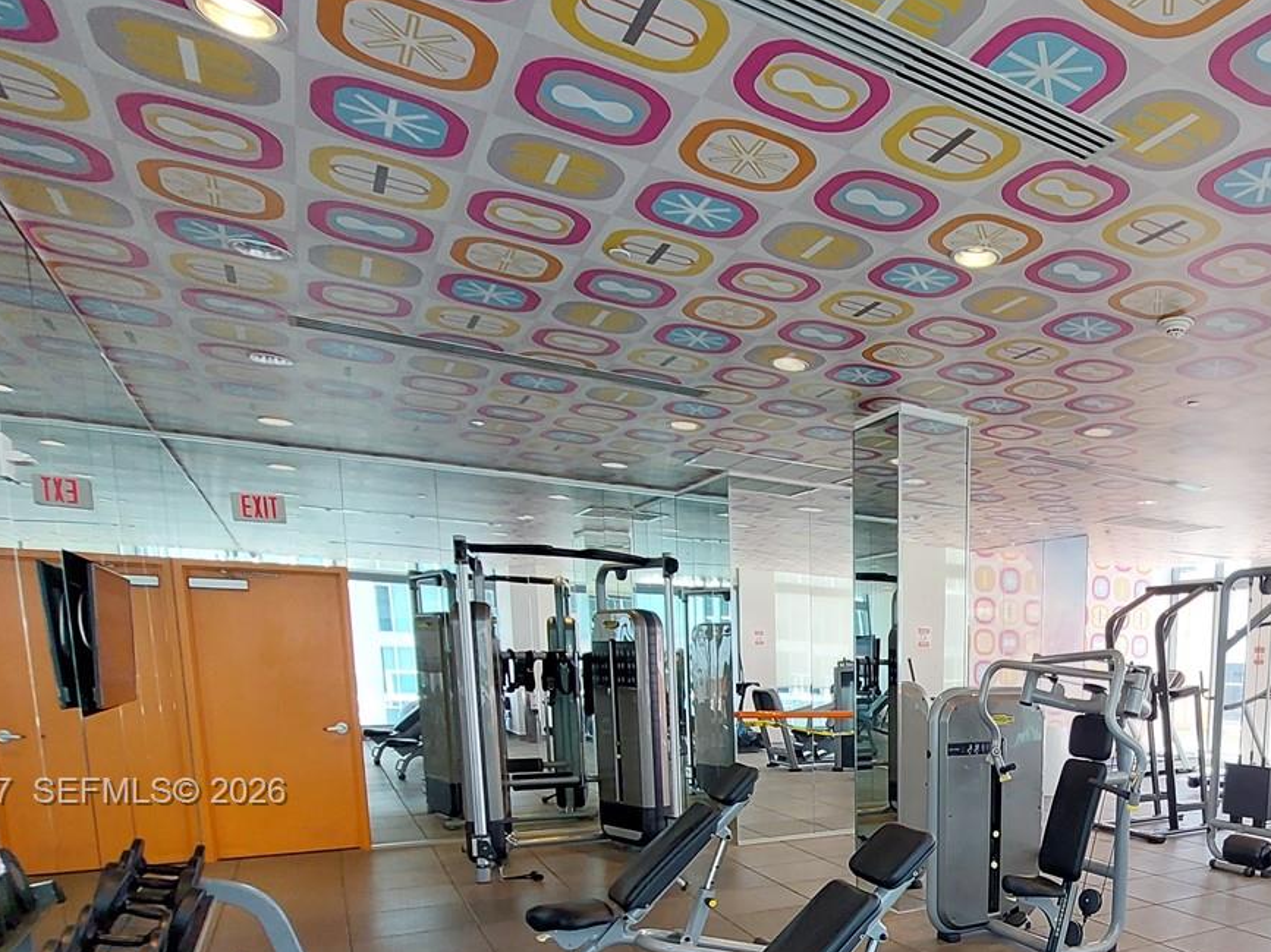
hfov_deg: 65.6
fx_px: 881
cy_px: 794
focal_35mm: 24
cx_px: 1003
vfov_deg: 52.2
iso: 125
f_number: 2.2
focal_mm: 1.74
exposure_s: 1/60
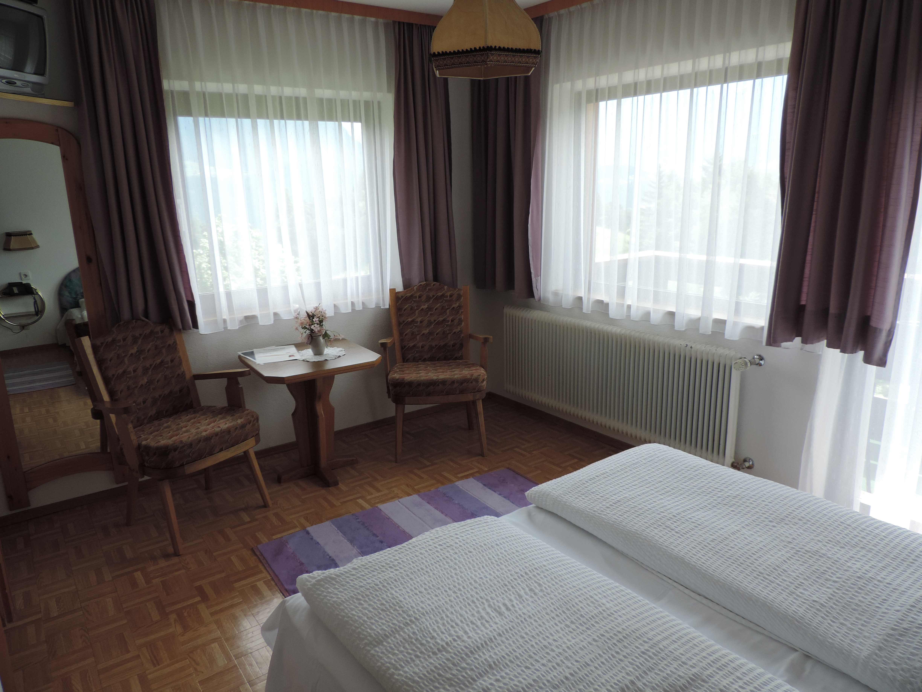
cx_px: 461
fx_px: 639
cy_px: 346
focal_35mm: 24
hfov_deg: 71.6
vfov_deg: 56.8
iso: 80
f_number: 3
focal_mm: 4.3
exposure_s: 1/80
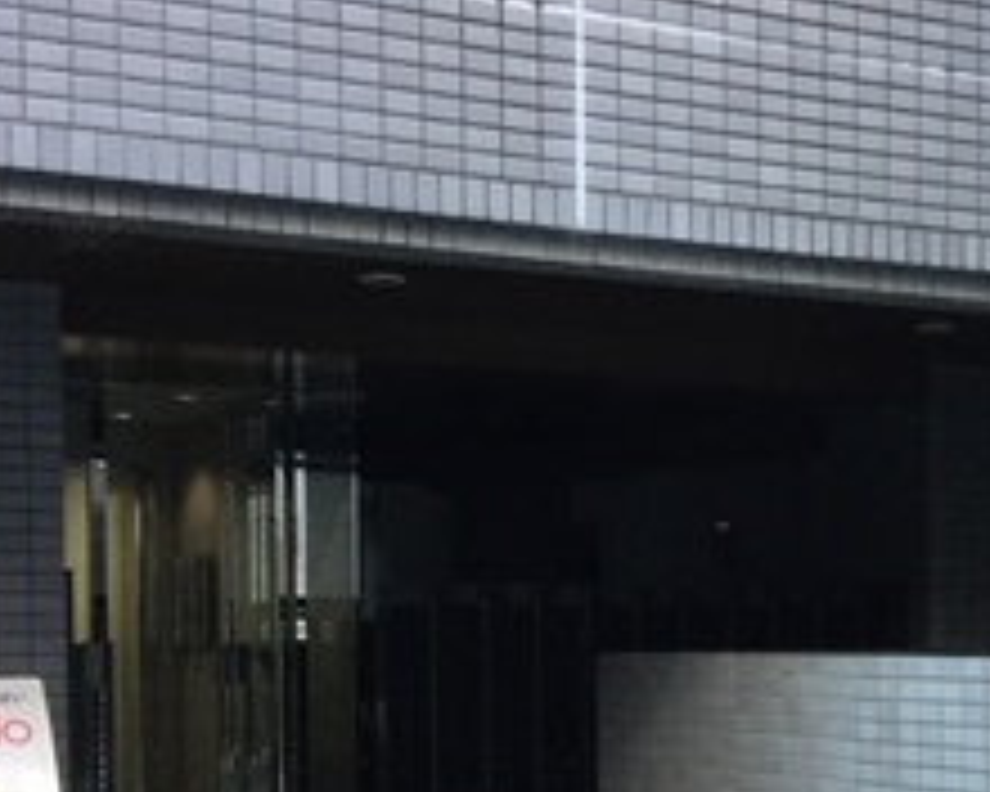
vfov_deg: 19.5
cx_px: 837
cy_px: 711
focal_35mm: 77
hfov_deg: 24.2
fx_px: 2256
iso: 32
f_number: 2.4
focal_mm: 3.3
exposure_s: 1/30
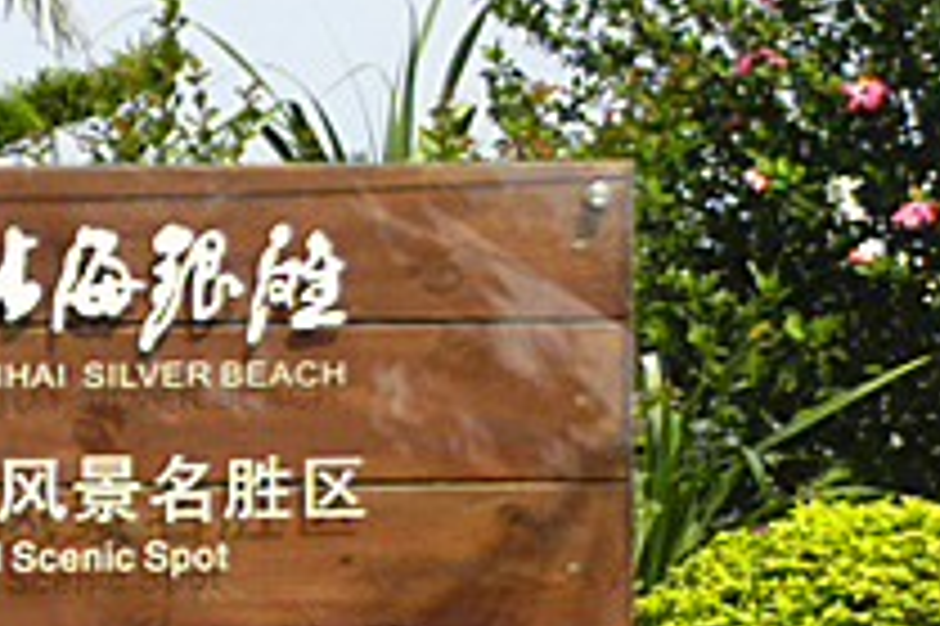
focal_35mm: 241
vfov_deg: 5.7
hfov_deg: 8.5
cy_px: 678
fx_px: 6288
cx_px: 31
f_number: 4.5
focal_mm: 42
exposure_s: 1/2500
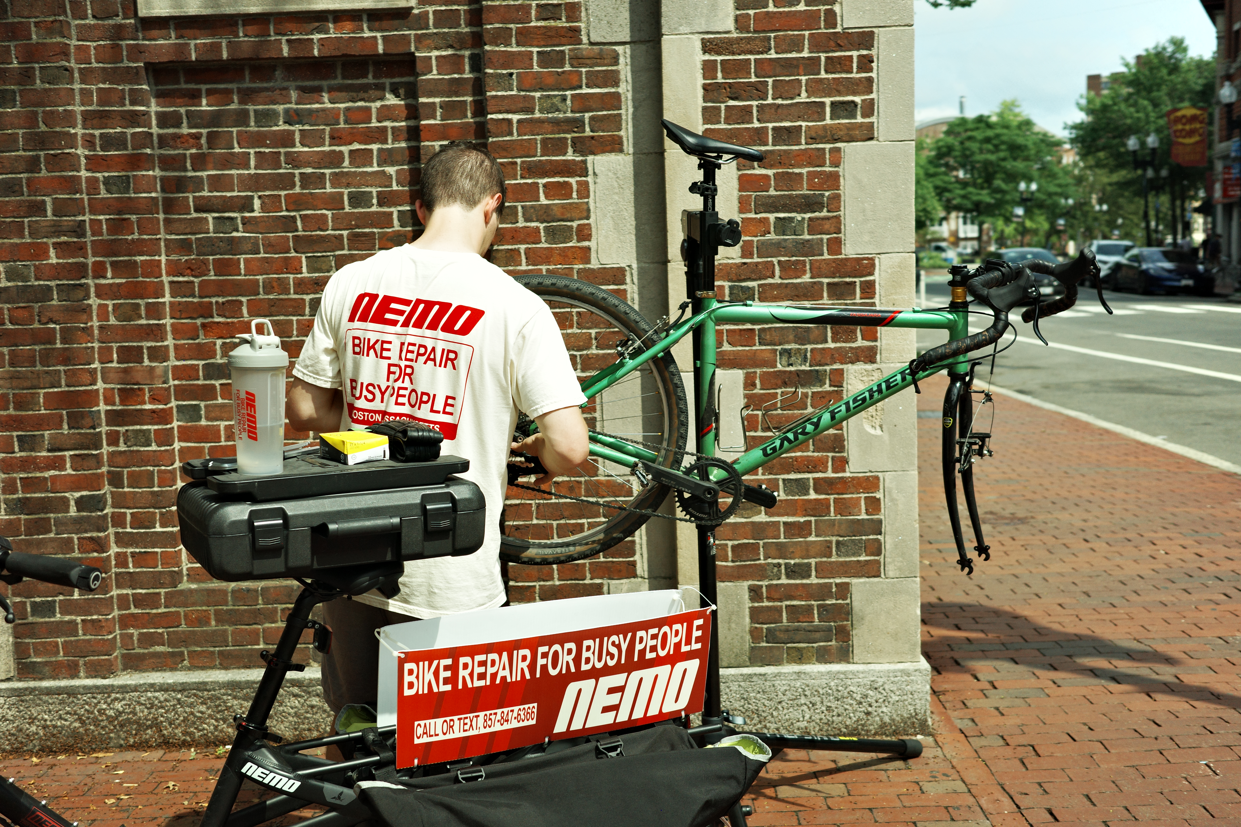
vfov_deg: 33.4
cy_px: 414
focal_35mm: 40
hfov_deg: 48.5
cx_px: 620
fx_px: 1379
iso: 250
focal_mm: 26
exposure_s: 1/1250
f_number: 2.8
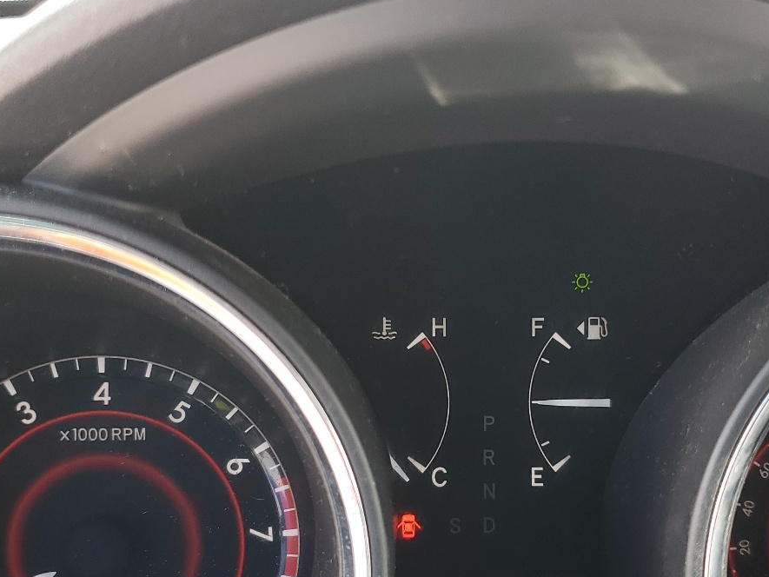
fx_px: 1044
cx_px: 466
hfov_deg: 40.2
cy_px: 396
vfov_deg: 30.6
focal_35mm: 47
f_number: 1.5
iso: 50
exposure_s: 1/101
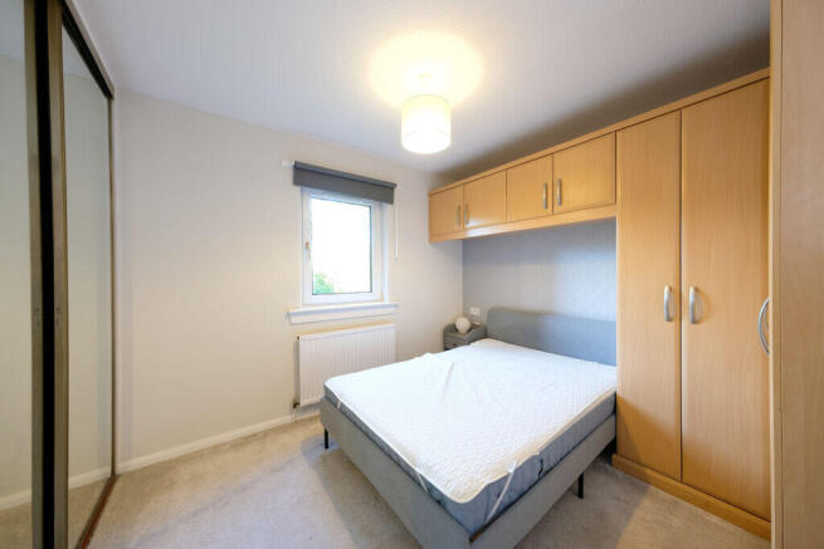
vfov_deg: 90.0
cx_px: 412
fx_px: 275
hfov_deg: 112.6
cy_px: 274
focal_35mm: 12
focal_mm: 8
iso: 200
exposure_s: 1/4
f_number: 5.6
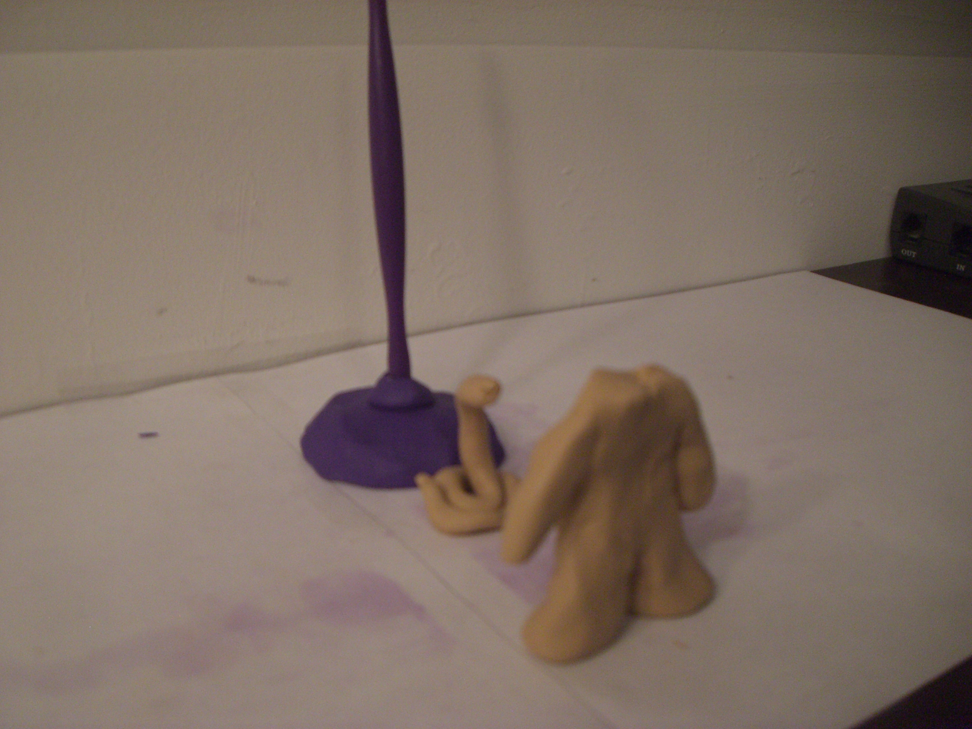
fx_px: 1067
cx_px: 486
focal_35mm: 38
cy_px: 364
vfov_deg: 37.7
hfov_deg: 49.0
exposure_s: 1/80
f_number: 2.7
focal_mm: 6.2
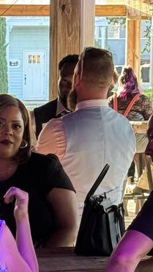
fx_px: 1470
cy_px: 257
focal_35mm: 204
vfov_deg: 10.5
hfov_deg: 5.9
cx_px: -53
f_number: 1.78
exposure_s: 1/60
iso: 64
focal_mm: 6.76
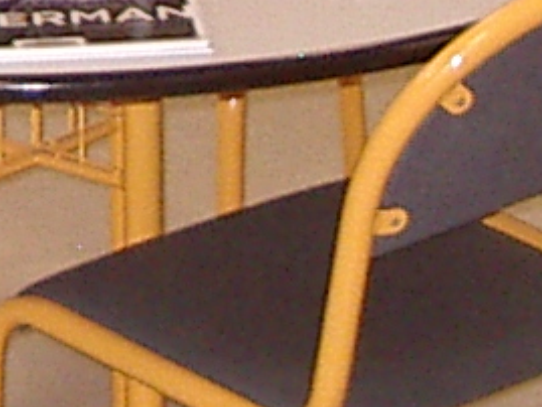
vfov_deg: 5.0
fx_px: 4527
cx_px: -570
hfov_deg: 6.6
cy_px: -681
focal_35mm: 289
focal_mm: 5.8
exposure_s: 1/60
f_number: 2.6
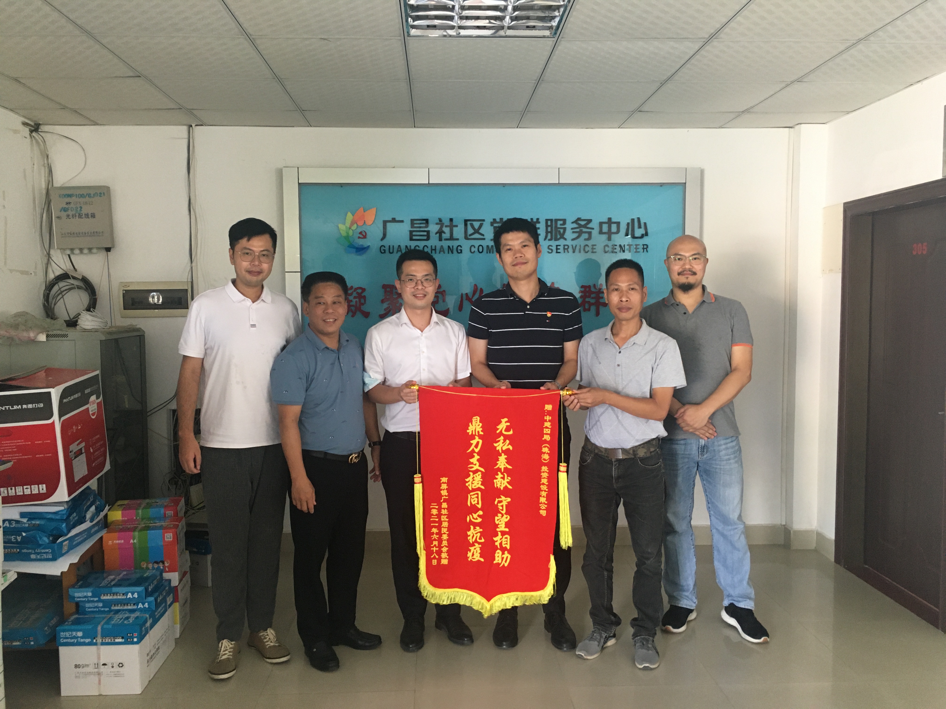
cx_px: 473
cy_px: 354
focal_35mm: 29
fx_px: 793
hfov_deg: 61.7
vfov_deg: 48.2
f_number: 2.2
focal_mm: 4.15
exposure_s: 1/33
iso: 160
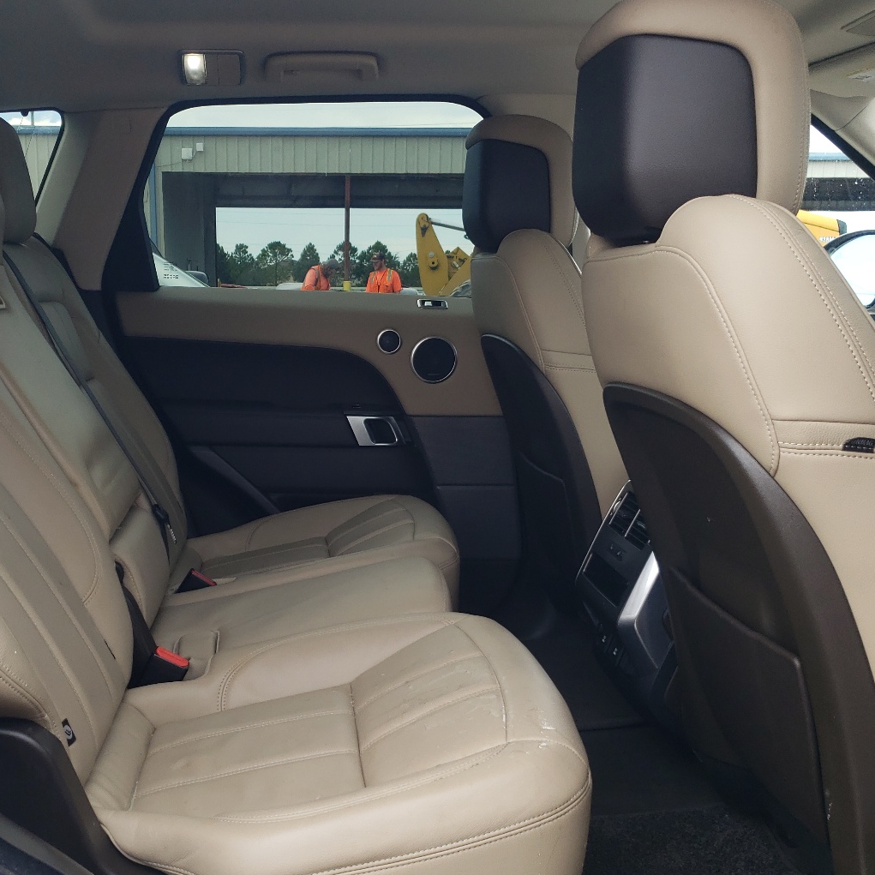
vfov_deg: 45.9
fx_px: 1030
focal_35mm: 36
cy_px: 498
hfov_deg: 45.7
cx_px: 332
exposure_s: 1/270
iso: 50
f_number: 1.5
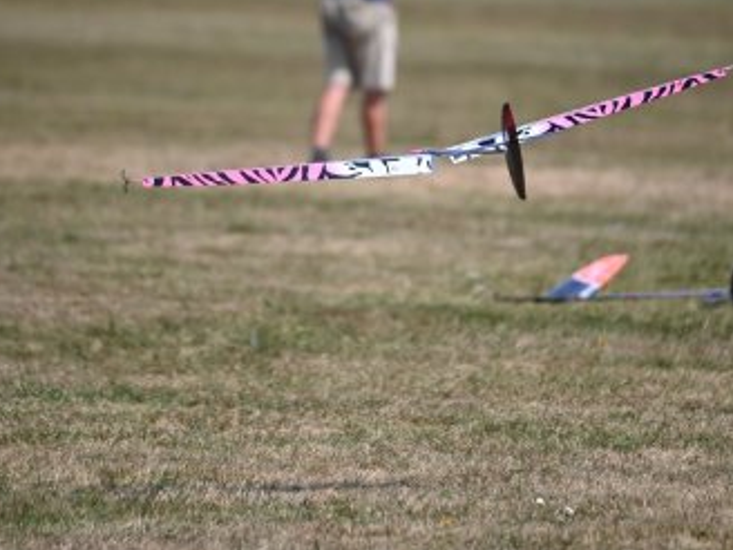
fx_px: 12366
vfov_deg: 2.5
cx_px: 412
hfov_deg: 3.4
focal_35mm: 584
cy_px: 181
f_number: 6.3
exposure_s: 1/3200
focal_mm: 400
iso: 640
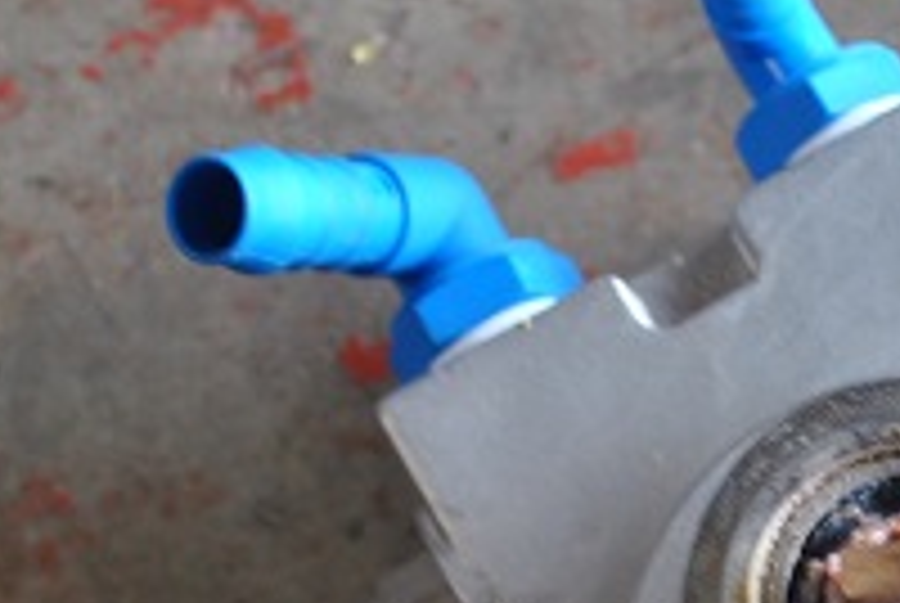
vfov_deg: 9.2
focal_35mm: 148
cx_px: 916
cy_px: 718
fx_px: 3705
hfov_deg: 13.6
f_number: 5
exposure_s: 1/30
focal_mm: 34
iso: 250
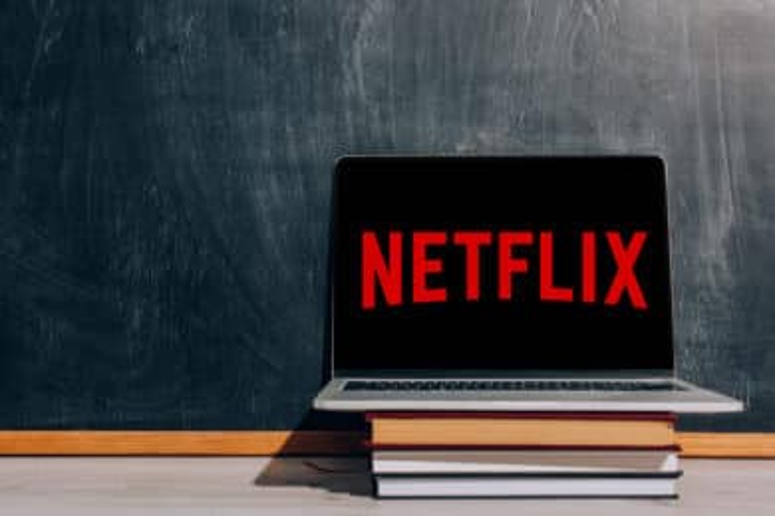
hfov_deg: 39.6
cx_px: 388
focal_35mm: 50
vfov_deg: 27.0
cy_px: 258
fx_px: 1076
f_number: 8
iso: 80
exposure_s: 1/200
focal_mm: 50
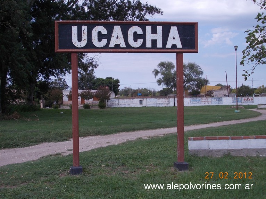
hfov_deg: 43.9
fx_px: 330
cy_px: 100
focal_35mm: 43
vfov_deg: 33.6
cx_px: 133
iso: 80
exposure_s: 1/250
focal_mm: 6.1
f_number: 6.5
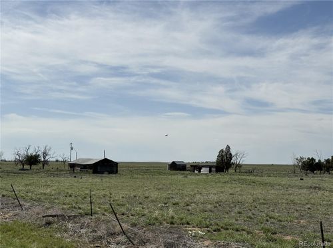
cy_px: 124
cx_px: 166
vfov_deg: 28.5
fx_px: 490
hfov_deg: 37.6
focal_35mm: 51
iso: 50
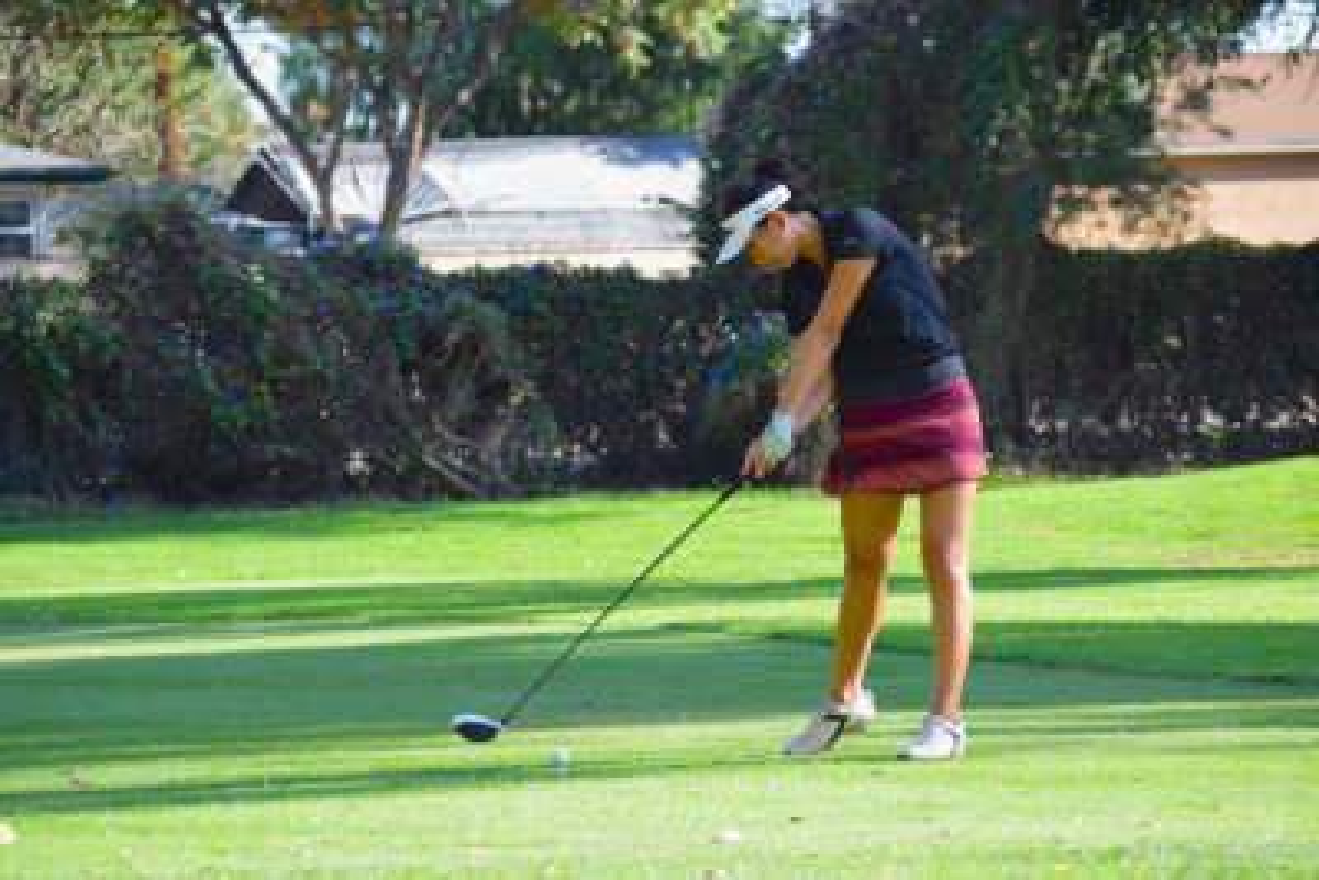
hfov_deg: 11.4
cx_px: 660
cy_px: 440
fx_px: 6597
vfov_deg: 7.6
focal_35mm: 180
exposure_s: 1/1250
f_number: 6.3
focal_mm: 120
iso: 1600
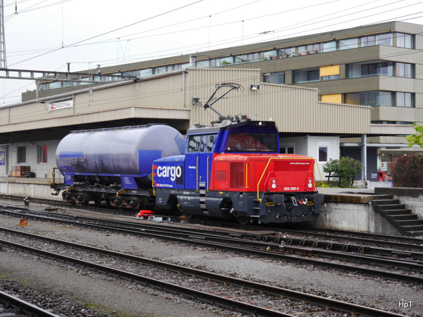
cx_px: 212
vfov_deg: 21.6
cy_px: 158
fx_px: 831
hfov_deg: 28.6
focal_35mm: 68
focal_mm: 34
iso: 160
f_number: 5.2
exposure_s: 1/100
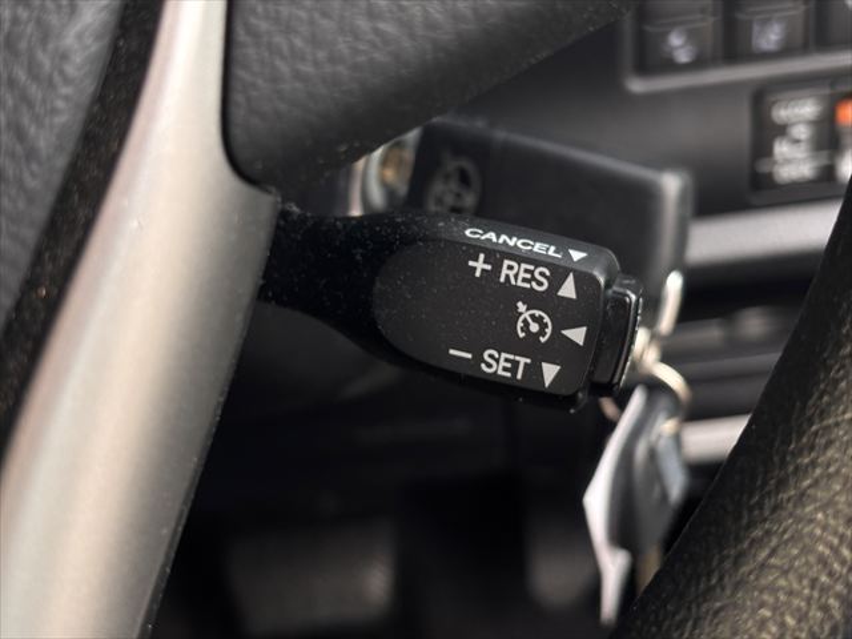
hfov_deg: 36.8
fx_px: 1280
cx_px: 426
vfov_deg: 28.0
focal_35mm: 52
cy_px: 320
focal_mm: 5.96
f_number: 1.6
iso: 160
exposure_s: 1/40
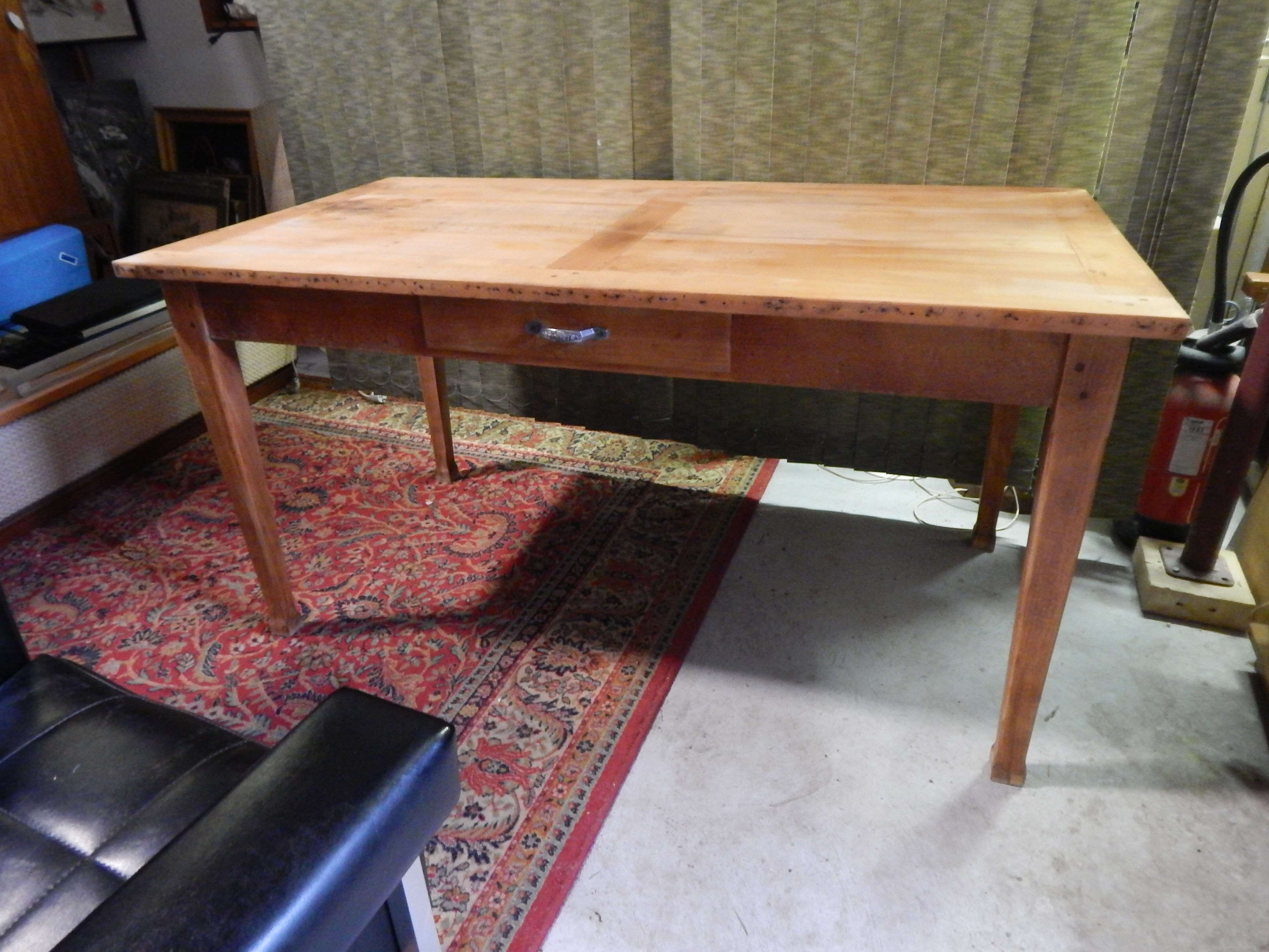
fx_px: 843
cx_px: 627
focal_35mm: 23
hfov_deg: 73.9
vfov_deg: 58.9
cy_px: 455
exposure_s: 1/5
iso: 800
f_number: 3
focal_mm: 4
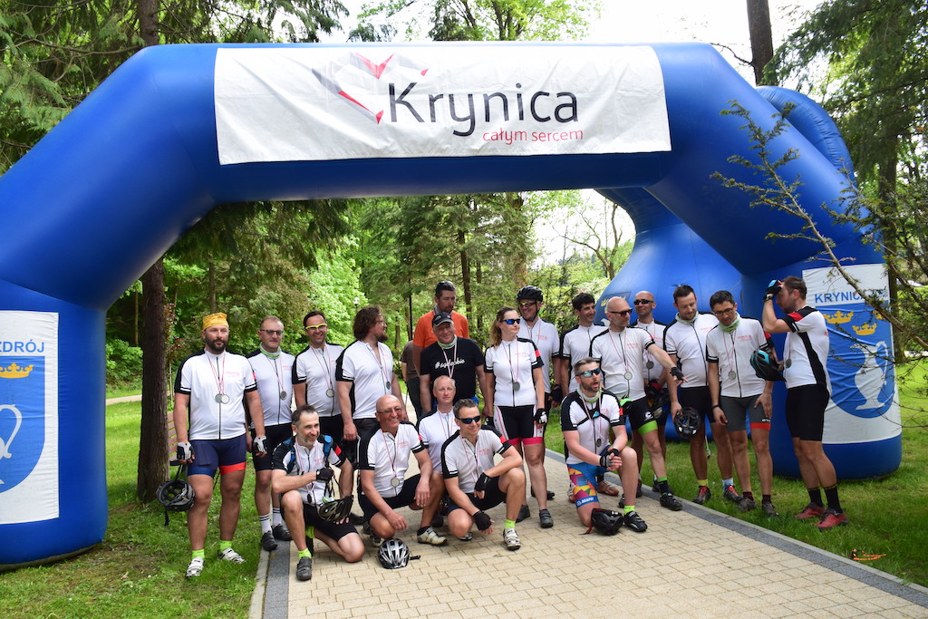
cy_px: 310
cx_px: 464
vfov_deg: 47.9
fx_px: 696
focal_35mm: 27
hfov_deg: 67.4
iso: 400
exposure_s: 1/125
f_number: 9
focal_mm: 18
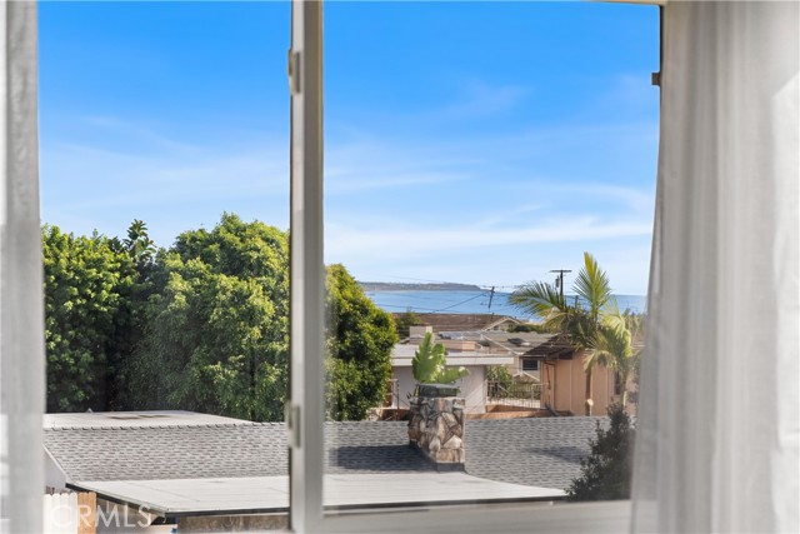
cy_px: 267
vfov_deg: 15.2
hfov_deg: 22.6
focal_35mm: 90
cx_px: 400
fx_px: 2000
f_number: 11
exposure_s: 1/320
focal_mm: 90
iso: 640
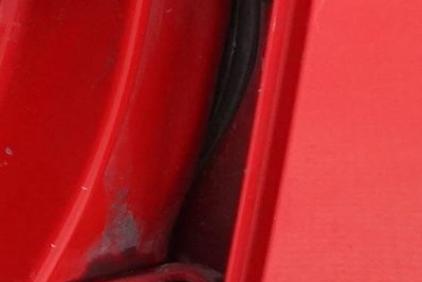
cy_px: -489
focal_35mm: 194
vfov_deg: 6.6
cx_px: -818
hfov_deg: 8.8
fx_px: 2274
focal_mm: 31
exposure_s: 1/10
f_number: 6.3
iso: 2500
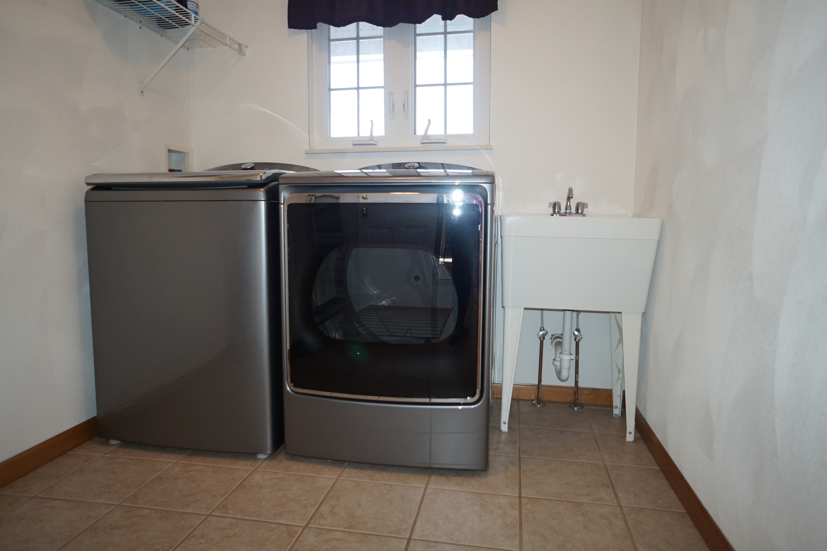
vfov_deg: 53.1
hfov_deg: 73.7
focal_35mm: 24
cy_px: 276
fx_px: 551
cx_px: 414
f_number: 2.8
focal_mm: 16
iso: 800
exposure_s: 1/160
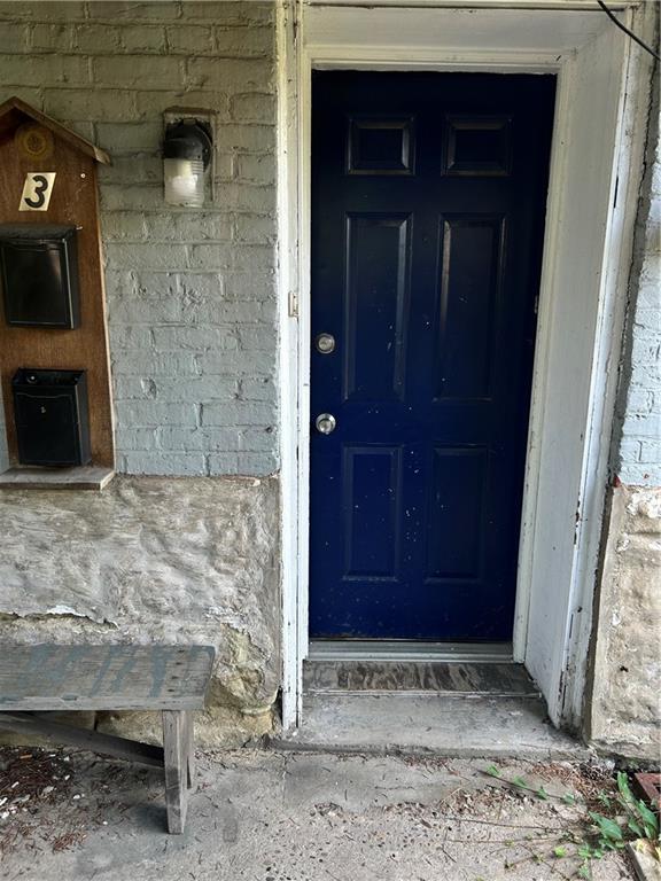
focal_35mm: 26
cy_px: 440
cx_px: 330
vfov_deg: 67.3
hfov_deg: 53.1
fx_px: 662
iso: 40
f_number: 1.5
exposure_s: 1/154
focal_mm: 5.7
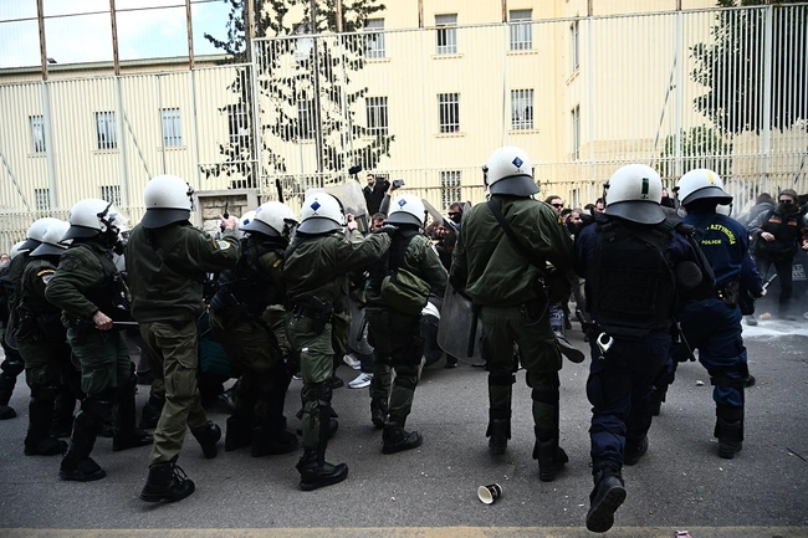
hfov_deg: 73.8
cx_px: 404
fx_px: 538
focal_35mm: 24
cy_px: 269
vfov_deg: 53.1
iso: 1000
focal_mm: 24
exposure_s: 1/1250
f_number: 4
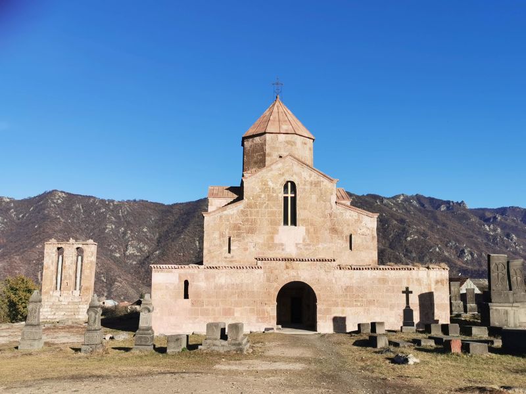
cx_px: 263
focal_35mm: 36
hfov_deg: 51.4
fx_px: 547
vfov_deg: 39.7
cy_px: 197
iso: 50
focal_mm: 5.56
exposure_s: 1/4274
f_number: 1.6
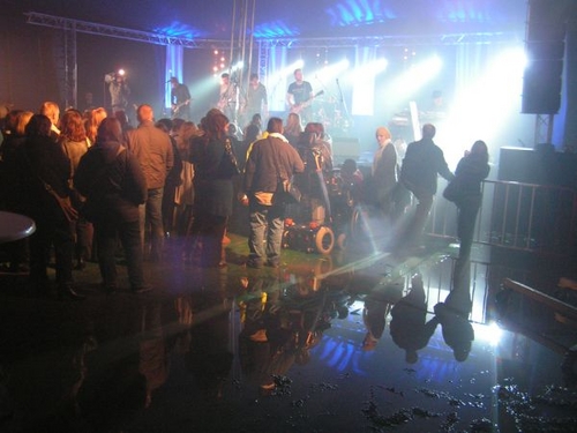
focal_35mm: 38
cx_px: 288
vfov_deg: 37.7
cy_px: 216
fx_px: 633
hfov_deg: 49.0
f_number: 2.8
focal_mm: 6.3
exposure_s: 1/10
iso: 200
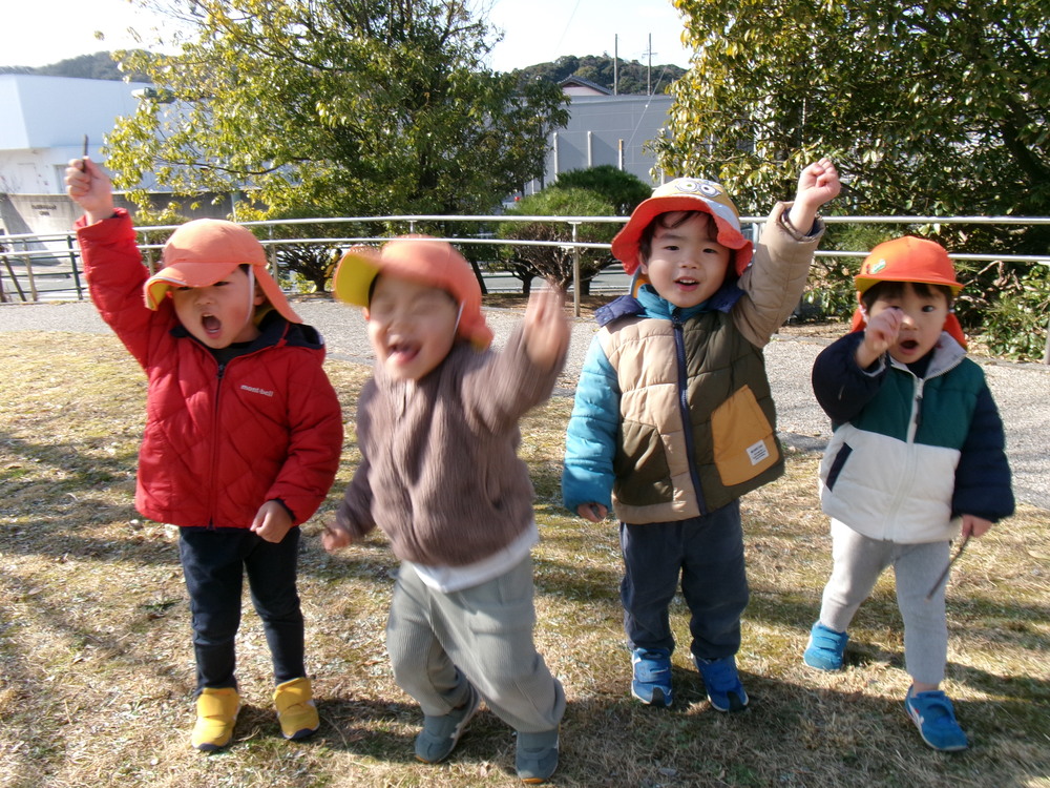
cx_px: 525
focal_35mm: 28
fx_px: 849
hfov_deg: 63.4
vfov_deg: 49.7
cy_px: 394
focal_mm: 5.1
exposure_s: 1/50
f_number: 10.8
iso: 100
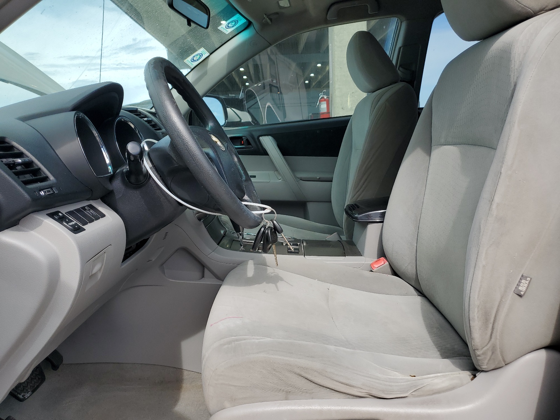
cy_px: 210
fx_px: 421
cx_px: 280
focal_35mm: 26
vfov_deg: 53.1
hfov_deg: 67.3
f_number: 1.5
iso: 50
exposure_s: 1/1000
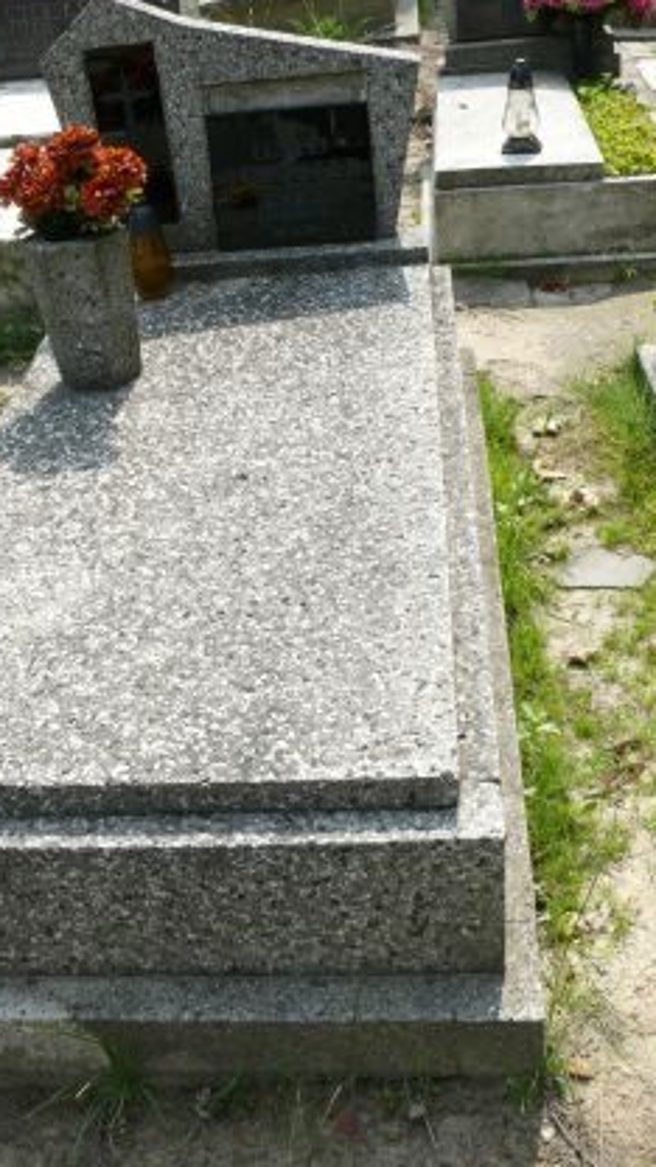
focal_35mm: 44
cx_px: 199
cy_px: 561
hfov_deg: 26.9
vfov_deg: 46.4
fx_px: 1361
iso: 100
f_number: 5.6
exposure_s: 1/250
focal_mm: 7.4
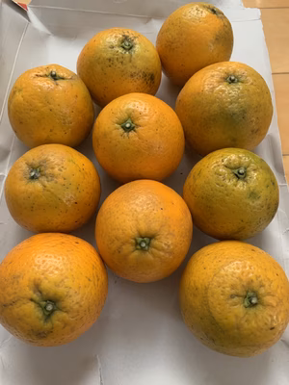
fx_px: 289
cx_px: 144
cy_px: 192
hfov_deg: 53.1
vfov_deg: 67.3
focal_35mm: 26
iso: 400
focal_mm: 4.25
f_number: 1.8
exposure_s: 1/47
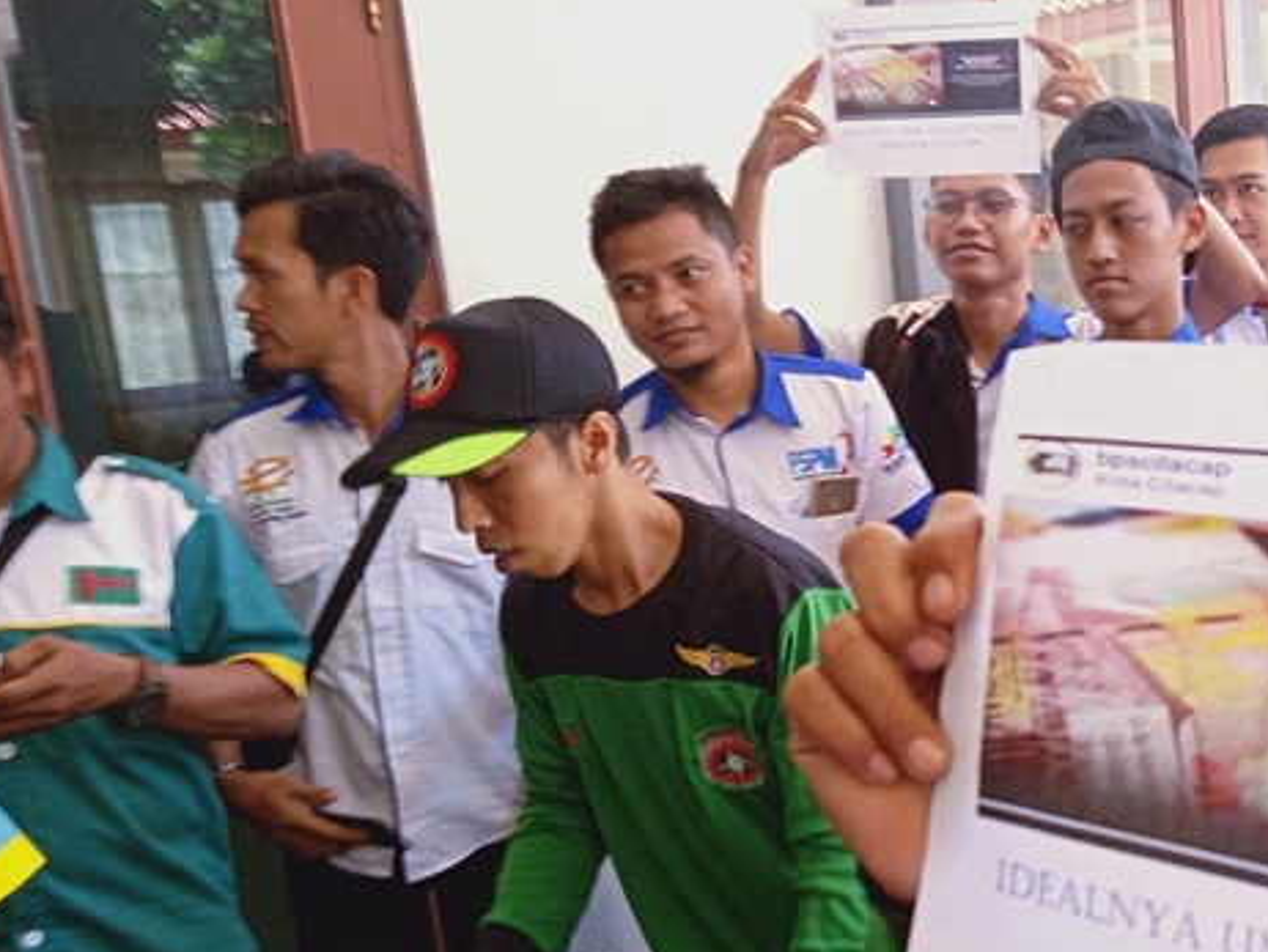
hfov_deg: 39.9
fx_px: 1649
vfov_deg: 32.1
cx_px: 1062
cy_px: 554
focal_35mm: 45
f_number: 2.2
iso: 134
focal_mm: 3.46
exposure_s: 1/33.3
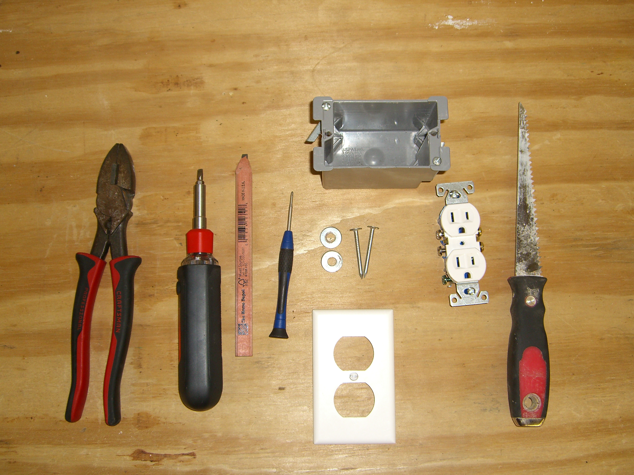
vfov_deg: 37.7
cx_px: 317
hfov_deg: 49.0
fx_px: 696
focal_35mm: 38
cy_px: 238
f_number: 2.8
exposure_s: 1/60
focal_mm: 7.9
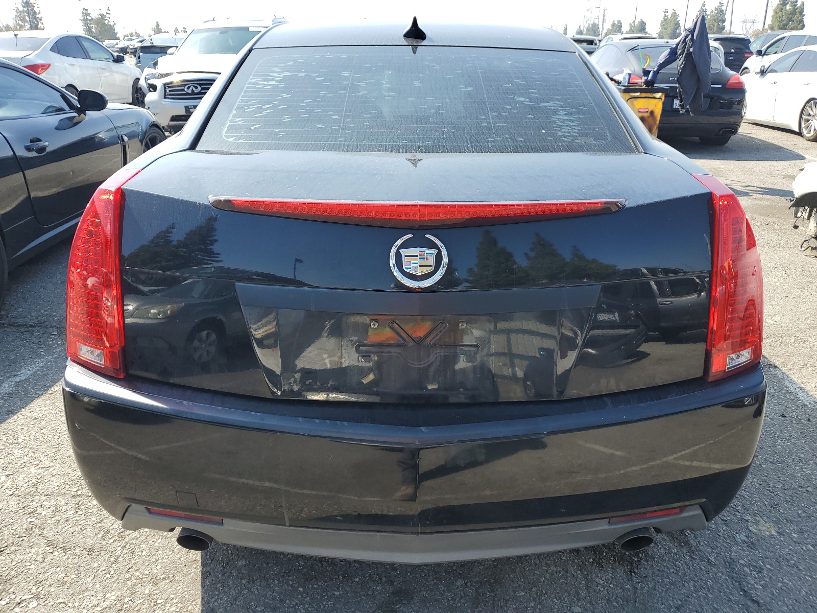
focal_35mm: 26
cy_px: 306
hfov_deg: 67.3
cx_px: 408
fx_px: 614
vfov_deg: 53.1
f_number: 1.5
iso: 50
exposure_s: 1/1111
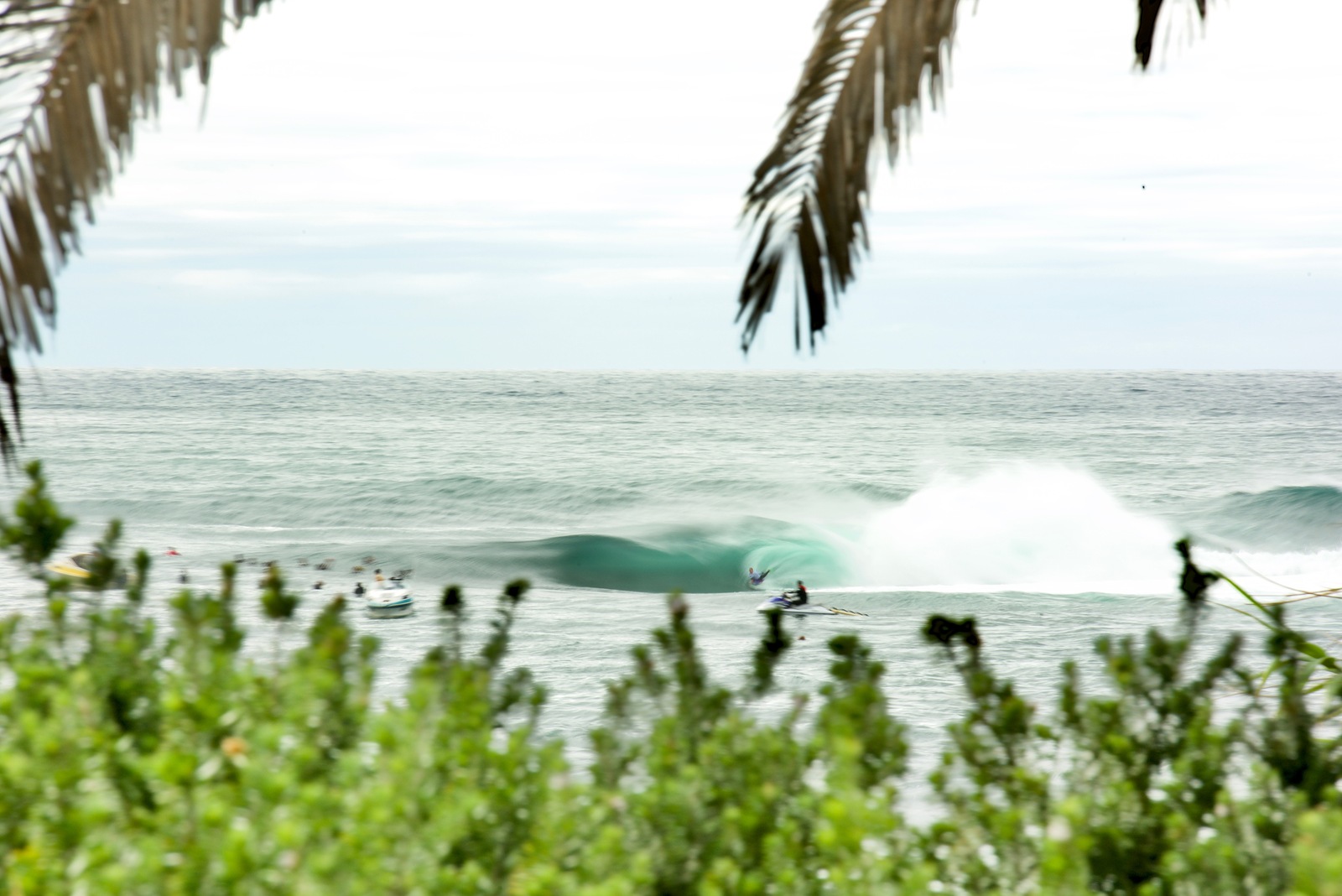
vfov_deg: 6.9
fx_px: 7458
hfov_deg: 10.3
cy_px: 448
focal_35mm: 200
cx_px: 671
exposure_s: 1/6
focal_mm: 200
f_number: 22
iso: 200
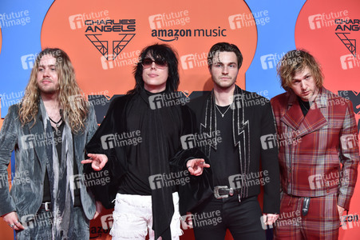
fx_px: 799
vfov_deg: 17.0
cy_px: 120
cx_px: 180
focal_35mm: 80
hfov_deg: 25.4
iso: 2000
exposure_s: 1/250
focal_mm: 80
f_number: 3.5
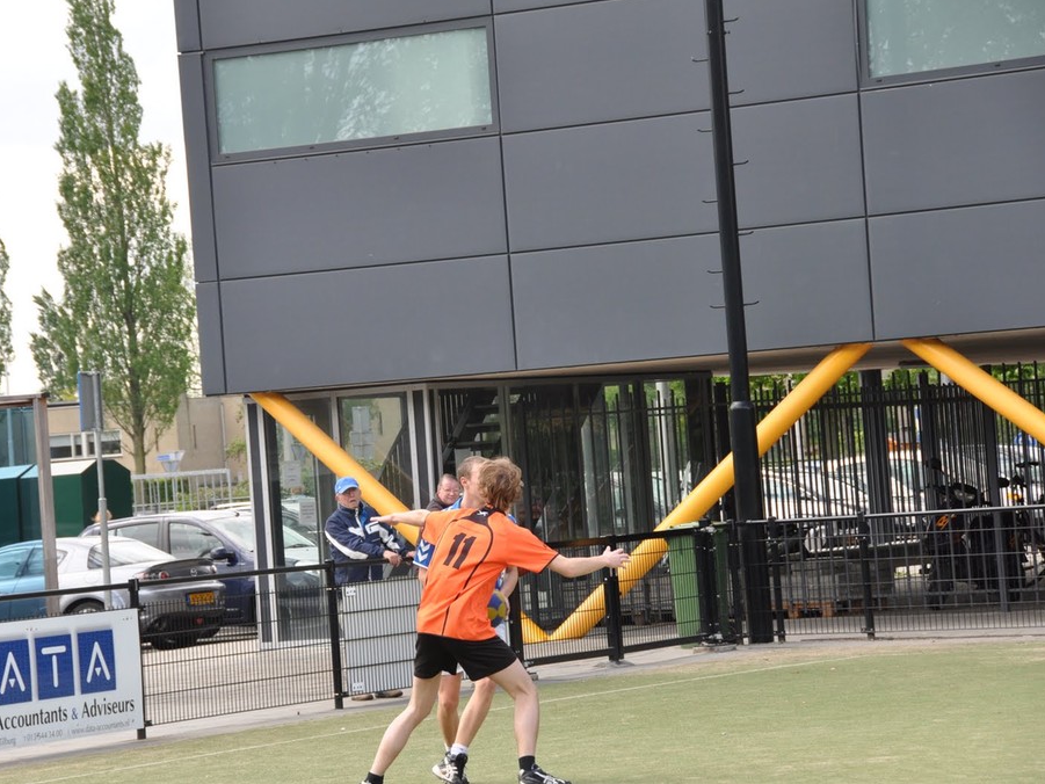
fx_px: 4696
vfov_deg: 9.5
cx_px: 458
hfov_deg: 12.7
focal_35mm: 156
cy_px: 391
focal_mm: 95
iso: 400
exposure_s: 1/250
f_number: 8
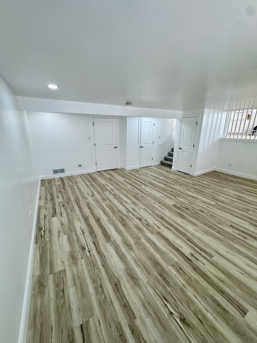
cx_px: 128
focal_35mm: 14
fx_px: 139
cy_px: 172
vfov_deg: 102.1
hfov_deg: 85.7
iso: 80
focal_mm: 2.22
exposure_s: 1/120
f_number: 2.2
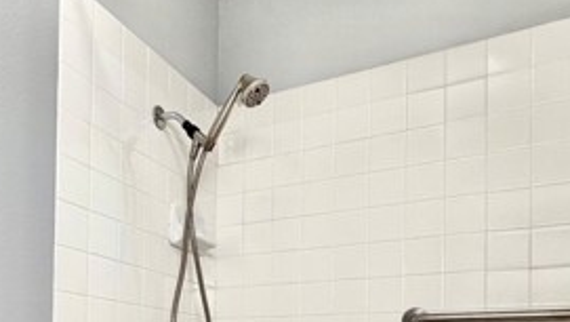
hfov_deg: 55.0
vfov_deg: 29.5
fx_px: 545
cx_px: 238
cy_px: 358
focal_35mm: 36
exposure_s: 1/120
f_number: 2.2
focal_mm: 2.22
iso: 250
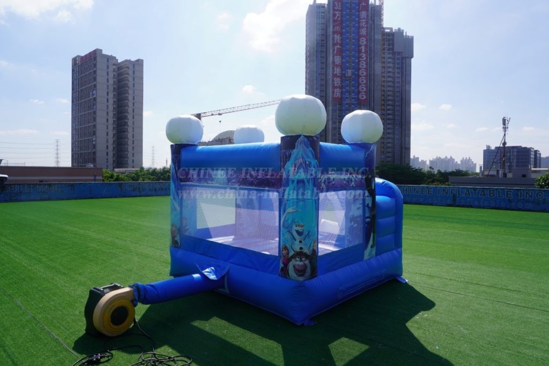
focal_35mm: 24
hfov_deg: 73.7
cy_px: 183
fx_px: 366
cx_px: 274
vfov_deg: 53.1
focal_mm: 16
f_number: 10
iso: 100
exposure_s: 1/200
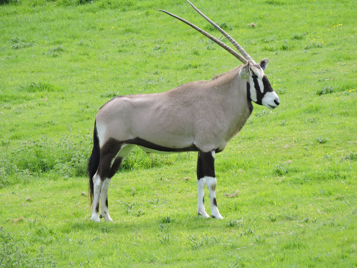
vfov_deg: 2.7
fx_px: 5672
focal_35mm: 550
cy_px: 134
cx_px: 178
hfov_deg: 3.6
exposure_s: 1/250
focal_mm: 98.5
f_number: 5.6
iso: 180
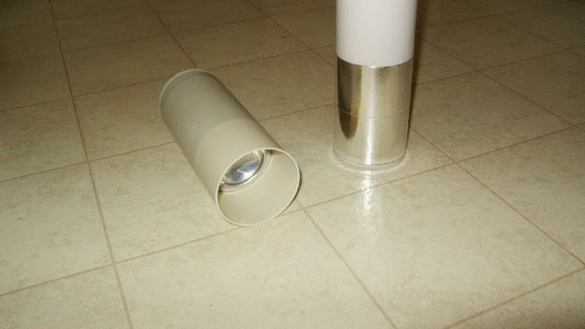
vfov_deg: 30.3
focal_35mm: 39
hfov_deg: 51.6
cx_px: 291
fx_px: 605
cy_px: 120
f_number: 6.7
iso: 200
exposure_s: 1/45
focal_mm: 7.18
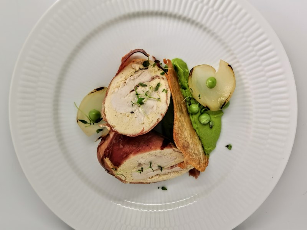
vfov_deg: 35.1
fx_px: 364
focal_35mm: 41
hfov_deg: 45.8
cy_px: 115
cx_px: 154
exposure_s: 1/181
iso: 50
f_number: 1.6
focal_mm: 5.56
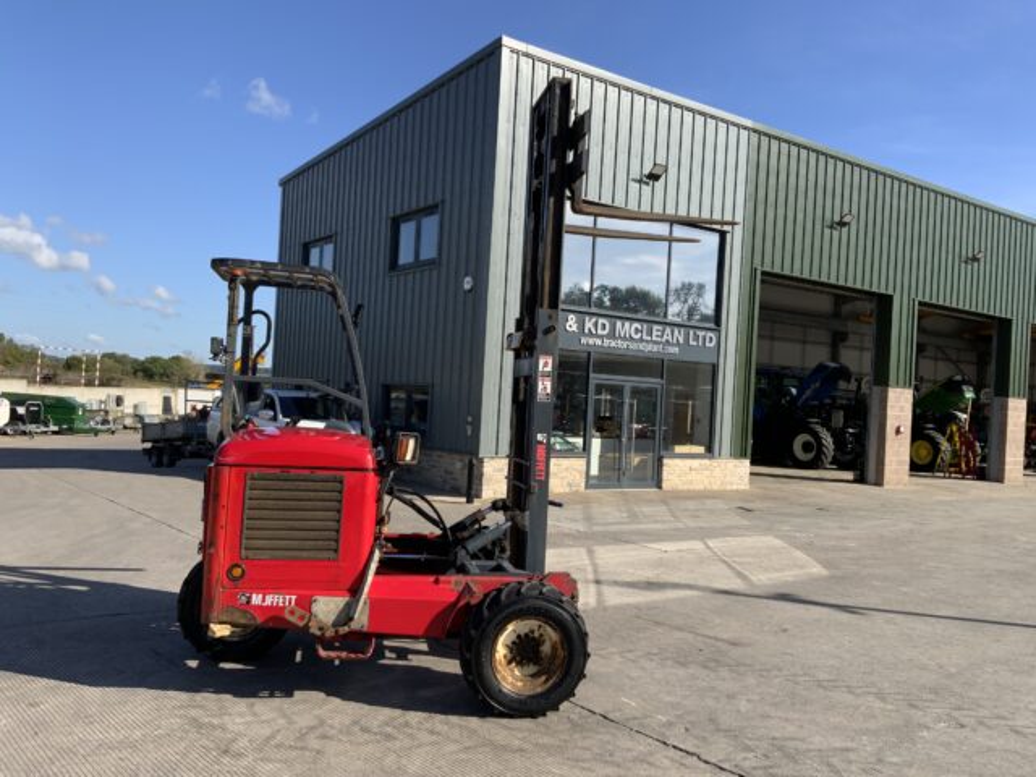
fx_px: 868
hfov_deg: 61.7
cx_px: 518
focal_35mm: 29
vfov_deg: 48.2
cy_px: 388
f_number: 1.8
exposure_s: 1/1451
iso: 16
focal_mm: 3
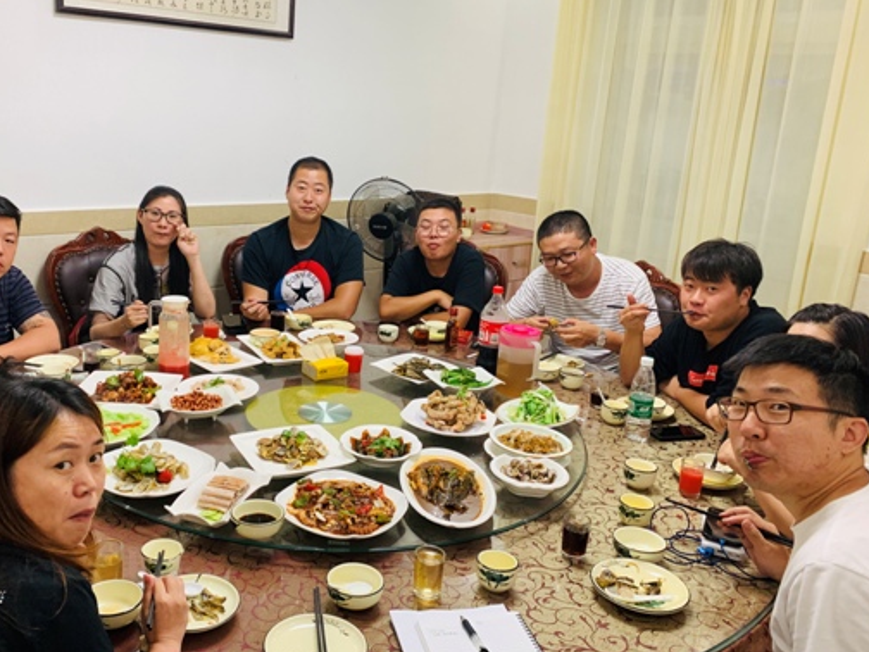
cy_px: 300
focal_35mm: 33
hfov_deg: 54.9
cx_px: 338
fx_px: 828
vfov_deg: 42.9
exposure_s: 1/50
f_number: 1.8
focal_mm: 4.25
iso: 100
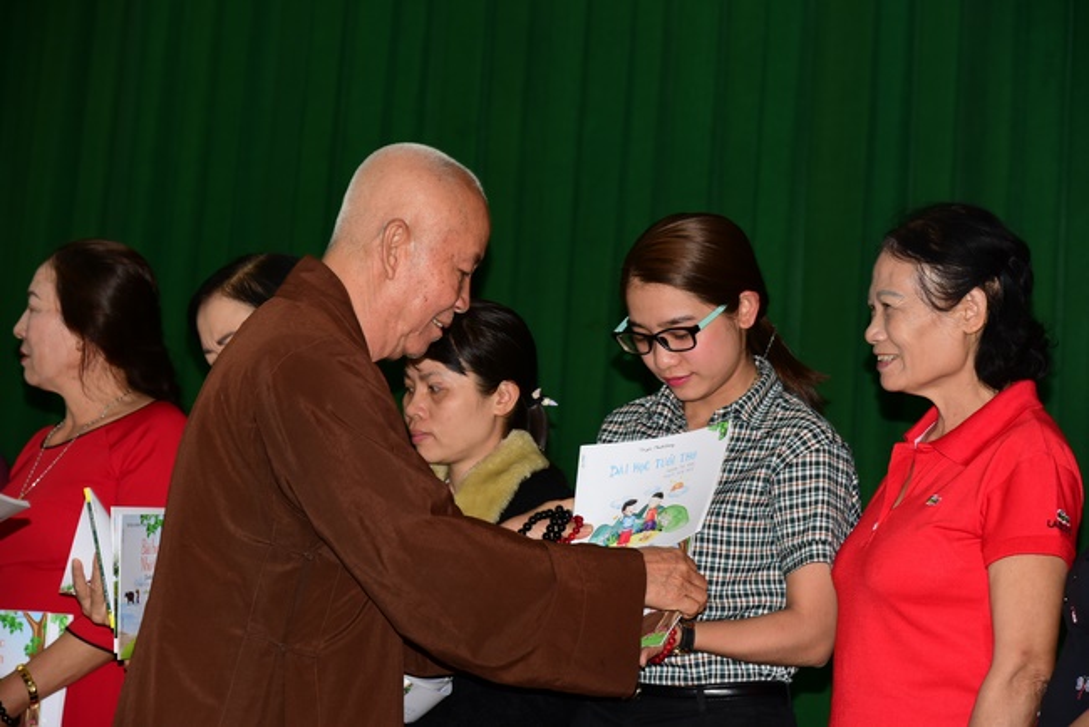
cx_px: 544
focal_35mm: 98
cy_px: 364
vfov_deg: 14.0
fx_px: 2966
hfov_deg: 20.8
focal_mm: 98
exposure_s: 1/50
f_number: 5
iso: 500
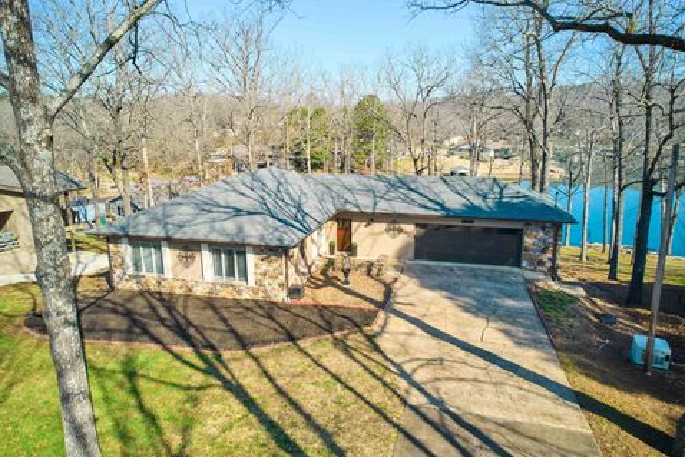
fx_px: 438
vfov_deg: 55.1
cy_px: 226
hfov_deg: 76.0
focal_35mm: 23
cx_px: 328
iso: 100
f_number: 2.8
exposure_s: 1/1600
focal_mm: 8.38
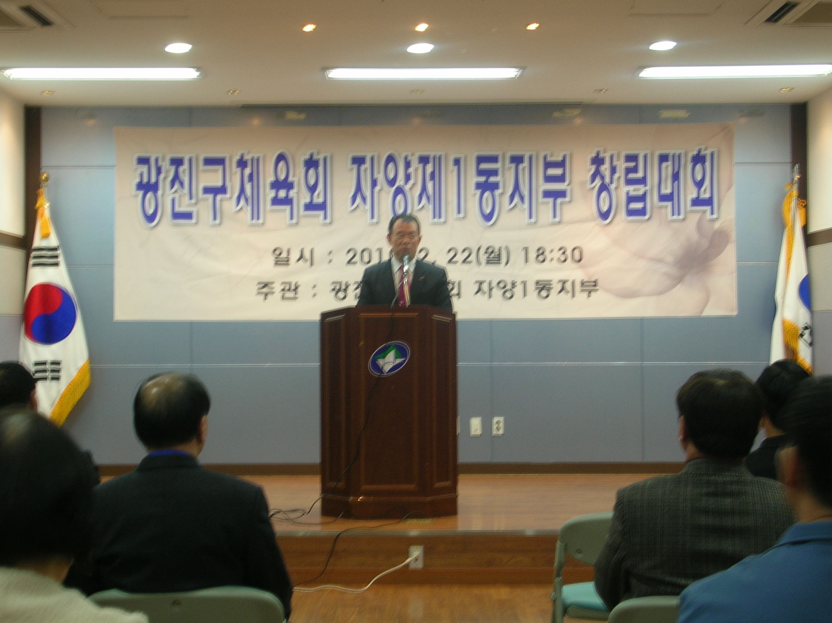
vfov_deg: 22.6
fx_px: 1561
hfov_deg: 29.8
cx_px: 416
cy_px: 312
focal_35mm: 65
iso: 50
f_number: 3.7
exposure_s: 1/5.6
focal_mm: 10.9
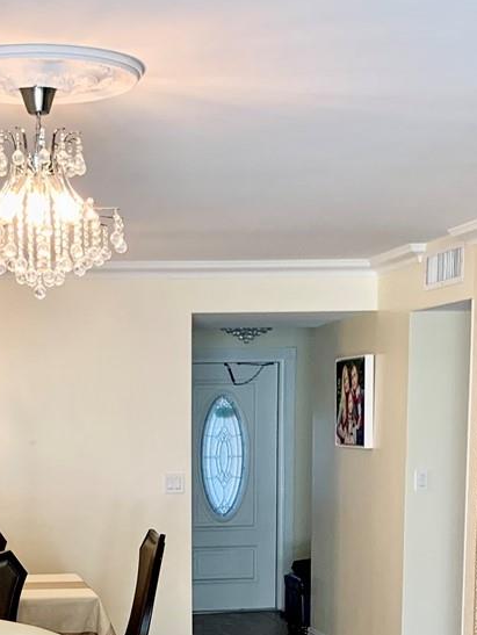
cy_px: 652
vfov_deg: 24.3
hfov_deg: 19.3
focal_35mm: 76
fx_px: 1395
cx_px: 111
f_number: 1.8
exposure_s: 1/120
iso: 80
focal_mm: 4.25
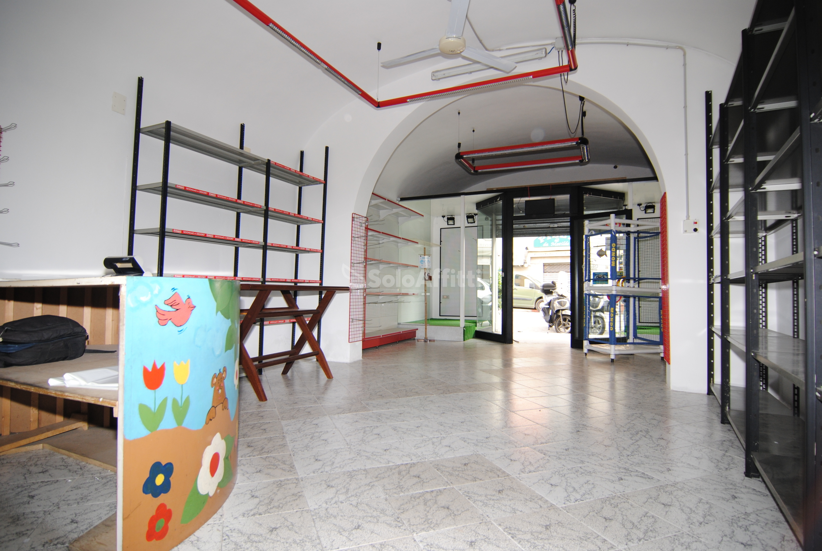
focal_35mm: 18
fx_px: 412
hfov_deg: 89.9
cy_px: 276
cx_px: 411
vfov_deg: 67.5
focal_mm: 12
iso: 200
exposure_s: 1/60
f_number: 4
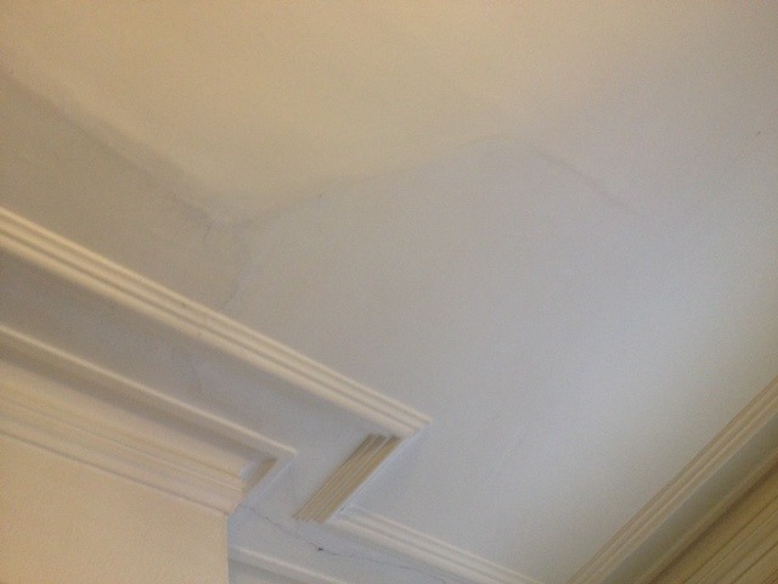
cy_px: 292
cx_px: 389
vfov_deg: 40.7
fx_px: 787
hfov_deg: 52.6
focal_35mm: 35
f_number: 2.4
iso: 200
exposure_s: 1/20
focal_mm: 4.28
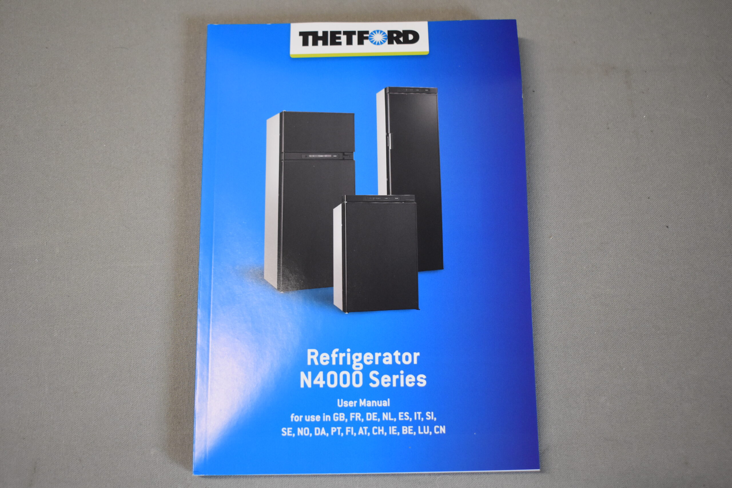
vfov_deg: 30.9
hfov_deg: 45.0
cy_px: 244
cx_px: 366
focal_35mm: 44
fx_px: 884
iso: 1400
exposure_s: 1/125
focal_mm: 29
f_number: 4.2
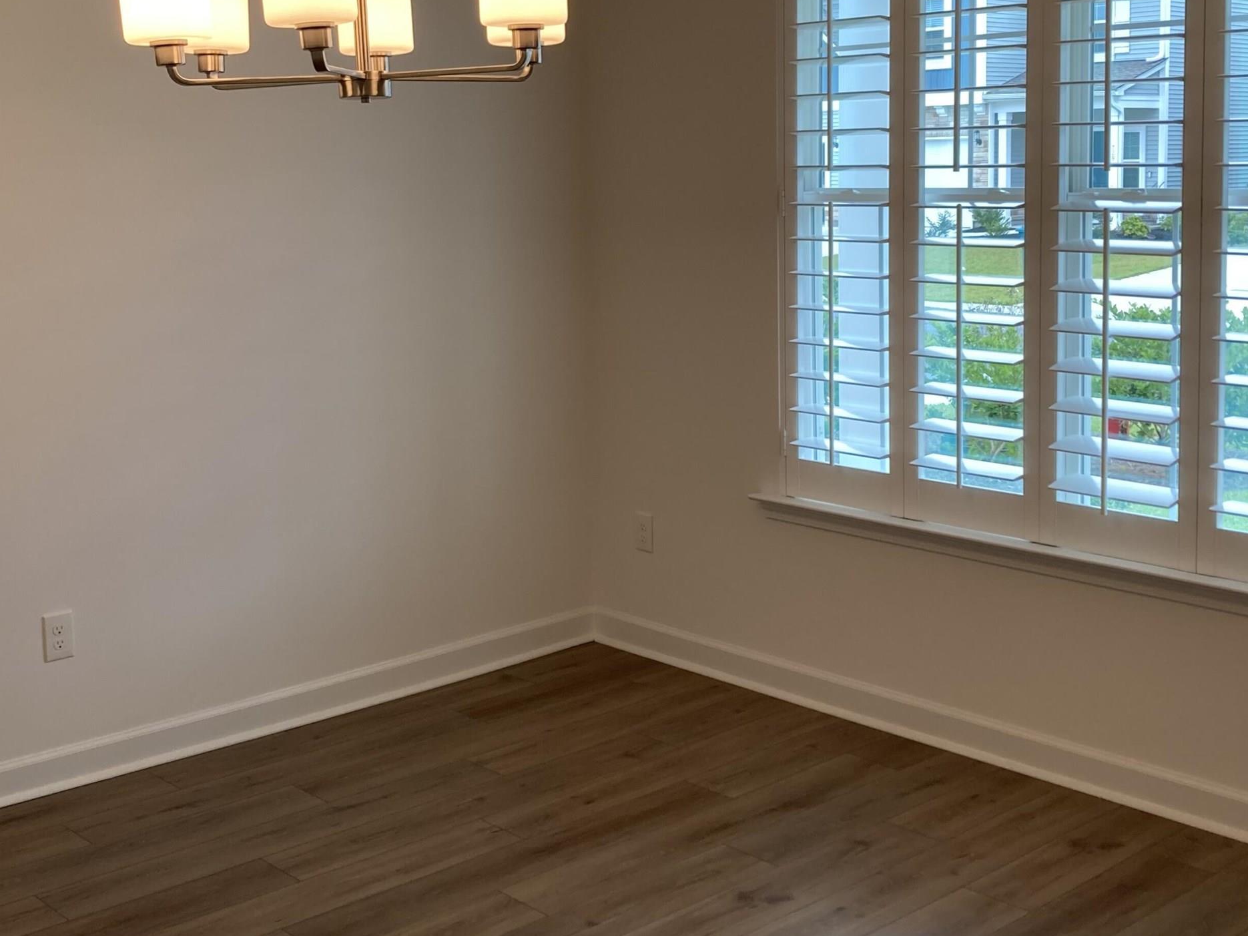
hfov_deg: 41.2
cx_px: 609
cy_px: 334
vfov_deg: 31.3
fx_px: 1658
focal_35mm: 46
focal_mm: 3.99
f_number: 1.8
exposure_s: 1/120
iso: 50
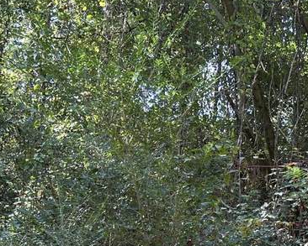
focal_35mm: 82
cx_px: 202
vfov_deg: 17.9
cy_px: 290
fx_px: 748
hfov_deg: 23.2
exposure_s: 1/121
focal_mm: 6.86
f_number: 1.78
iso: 80
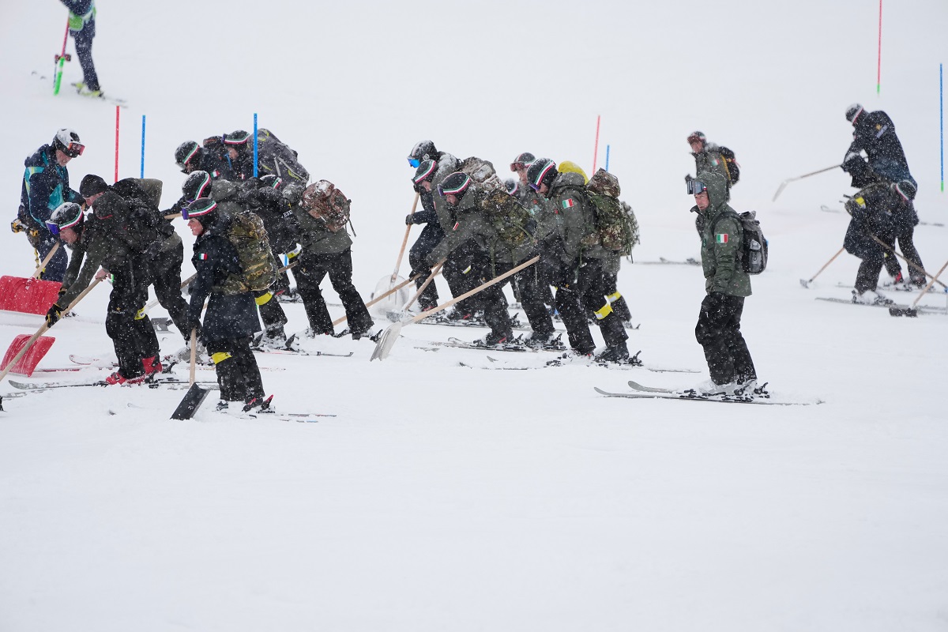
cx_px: 474
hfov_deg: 5.2
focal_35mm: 400
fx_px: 10533
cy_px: 316
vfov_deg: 3.4
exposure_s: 1/800
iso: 640
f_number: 5.6
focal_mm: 400
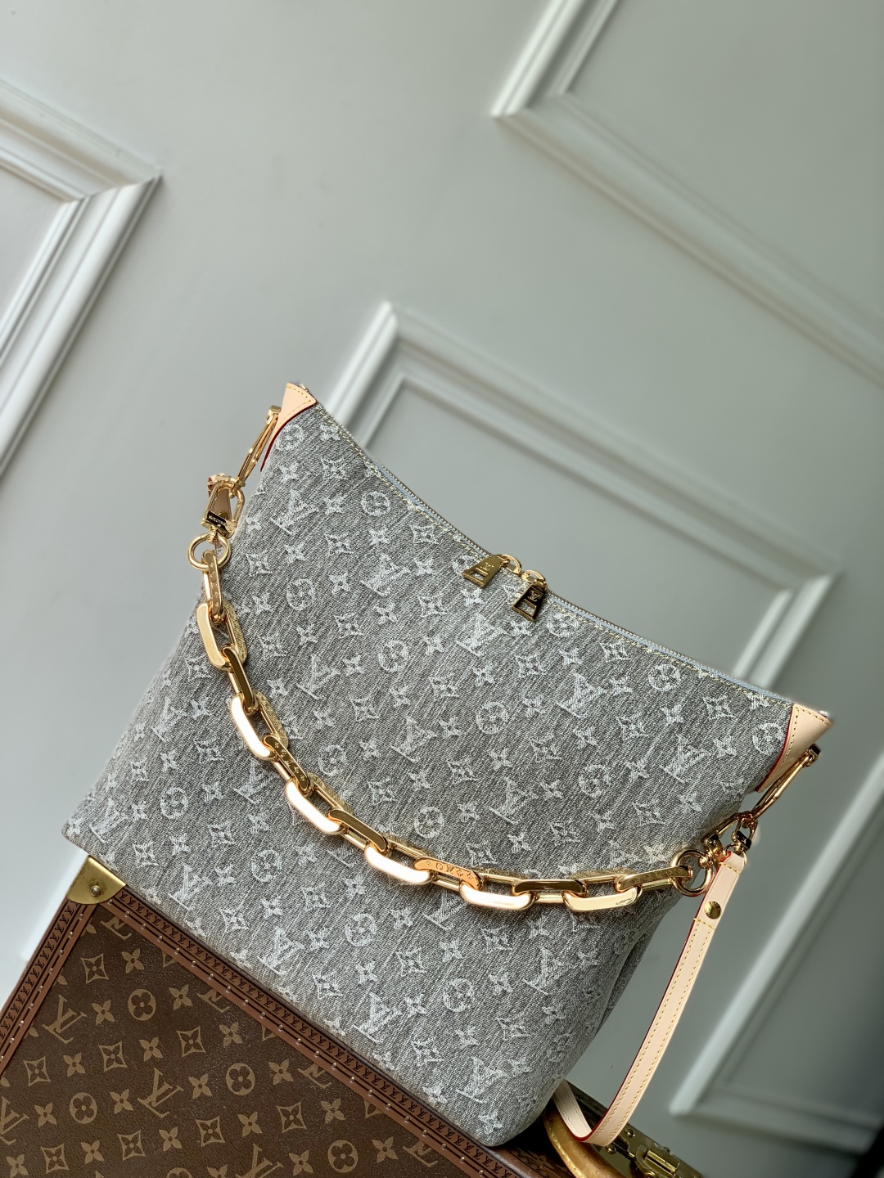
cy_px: 589
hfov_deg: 28.0
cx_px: 442
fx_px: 1771
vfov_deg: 36.8
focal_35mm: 52
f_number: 2.4
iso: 16
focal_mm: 6
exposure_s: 1/268
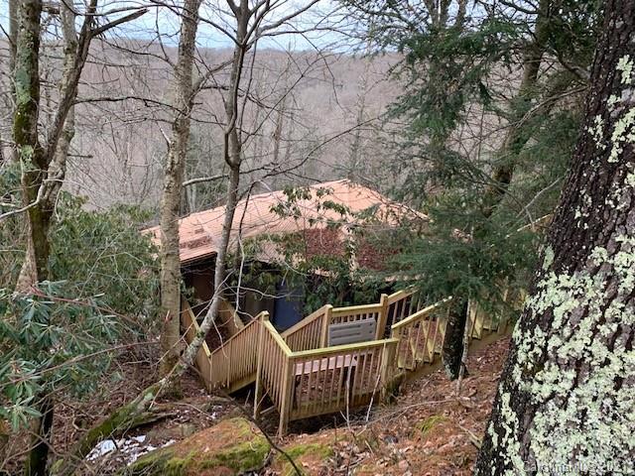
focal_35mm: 26
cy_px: 238
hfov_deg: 67.3
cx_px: 318
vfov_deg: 53.1
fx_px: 477
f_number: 1.8
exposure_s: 1/60
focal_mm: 4.25
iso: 250
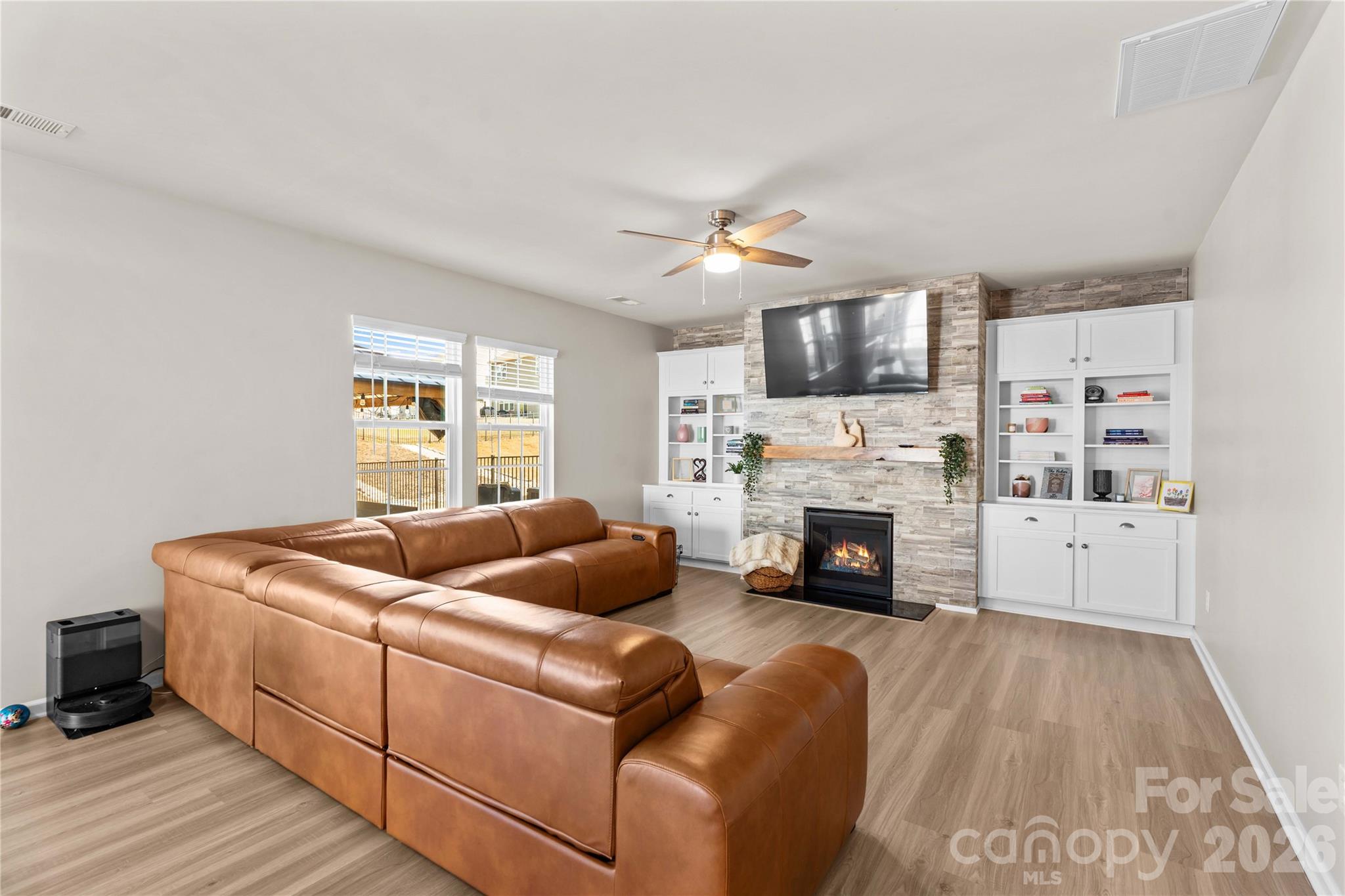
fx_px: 598
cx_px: 672
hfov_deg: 96.7
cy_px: 448
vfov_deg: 73.7
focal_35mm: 16
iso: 100
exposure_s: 1.3
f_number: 8
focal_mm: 16
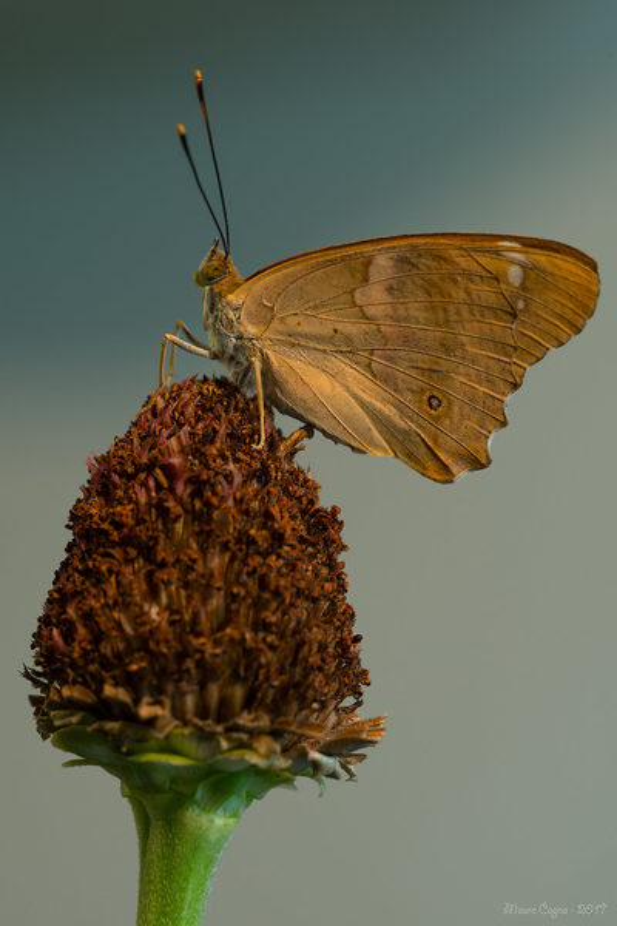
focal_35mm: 150
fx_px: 3856
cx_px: 308
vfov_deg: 13.7
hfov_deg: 9.1
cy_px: 463
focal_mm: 150
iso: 100
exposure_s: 6
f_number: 14
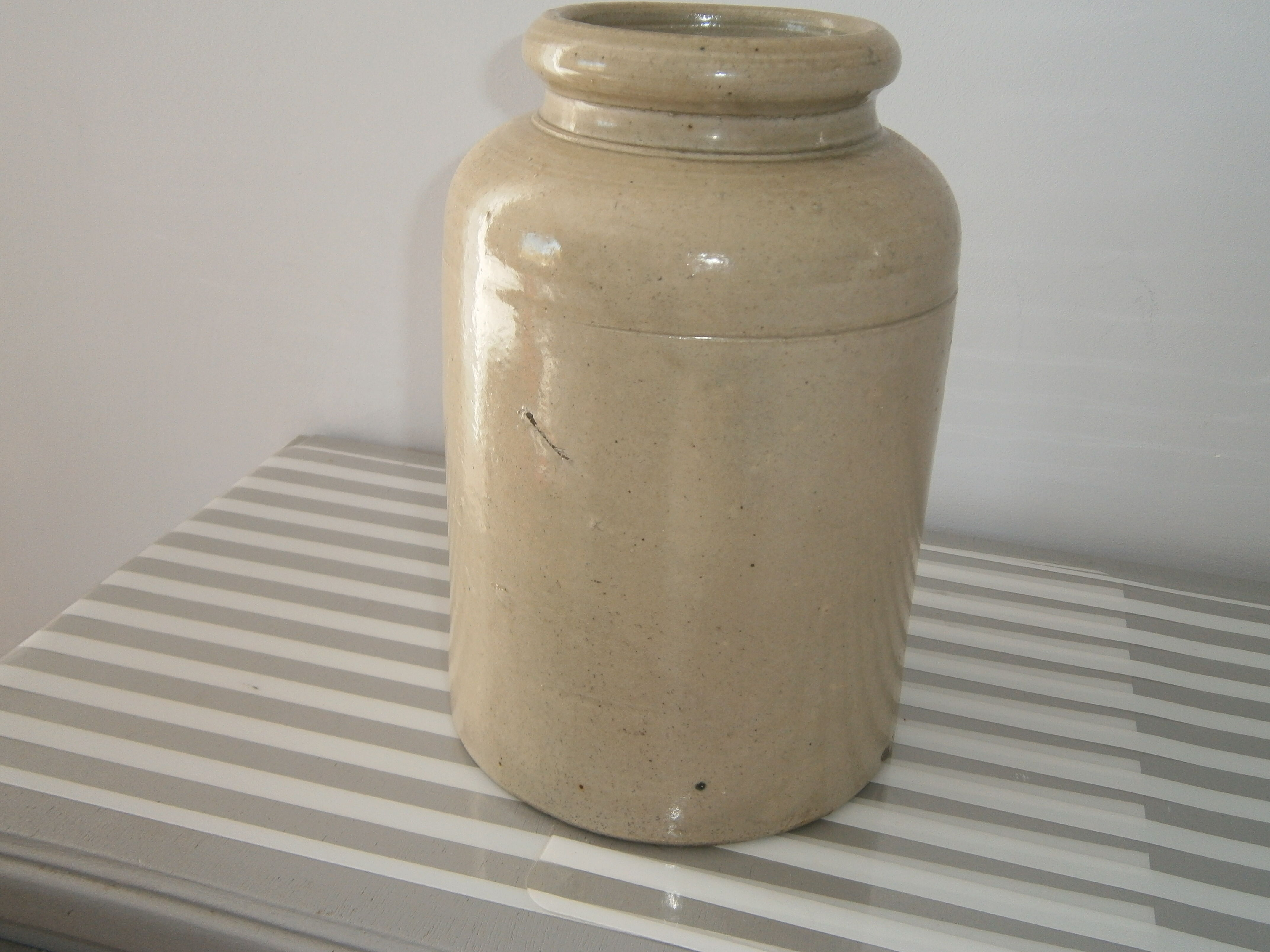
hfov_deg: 51.4
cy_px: 476
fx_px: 1321
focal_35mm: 36
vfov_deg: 39.7
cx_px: 635
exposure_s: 1/50
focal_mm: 6.4
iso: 80
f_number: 3.1
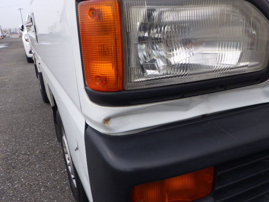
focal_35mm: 28
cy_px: 101
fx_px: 218
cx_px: 134
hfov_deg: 63.4
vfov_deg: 49.7
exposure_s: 1/500
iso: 125
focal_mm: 5
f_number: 4.2
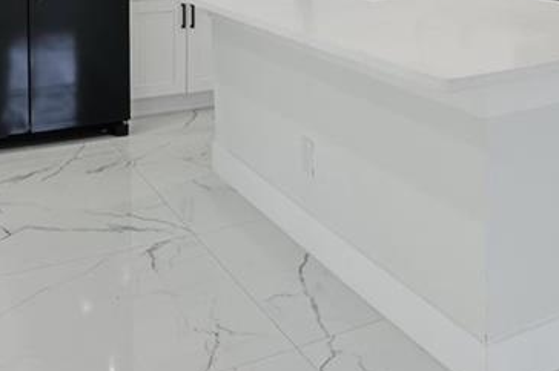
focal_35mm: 45
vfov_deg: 26.1
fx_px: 698
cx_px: 306
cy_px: -91
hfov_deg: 43.6
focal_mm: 16
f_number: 9
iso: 400
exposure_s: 1/160
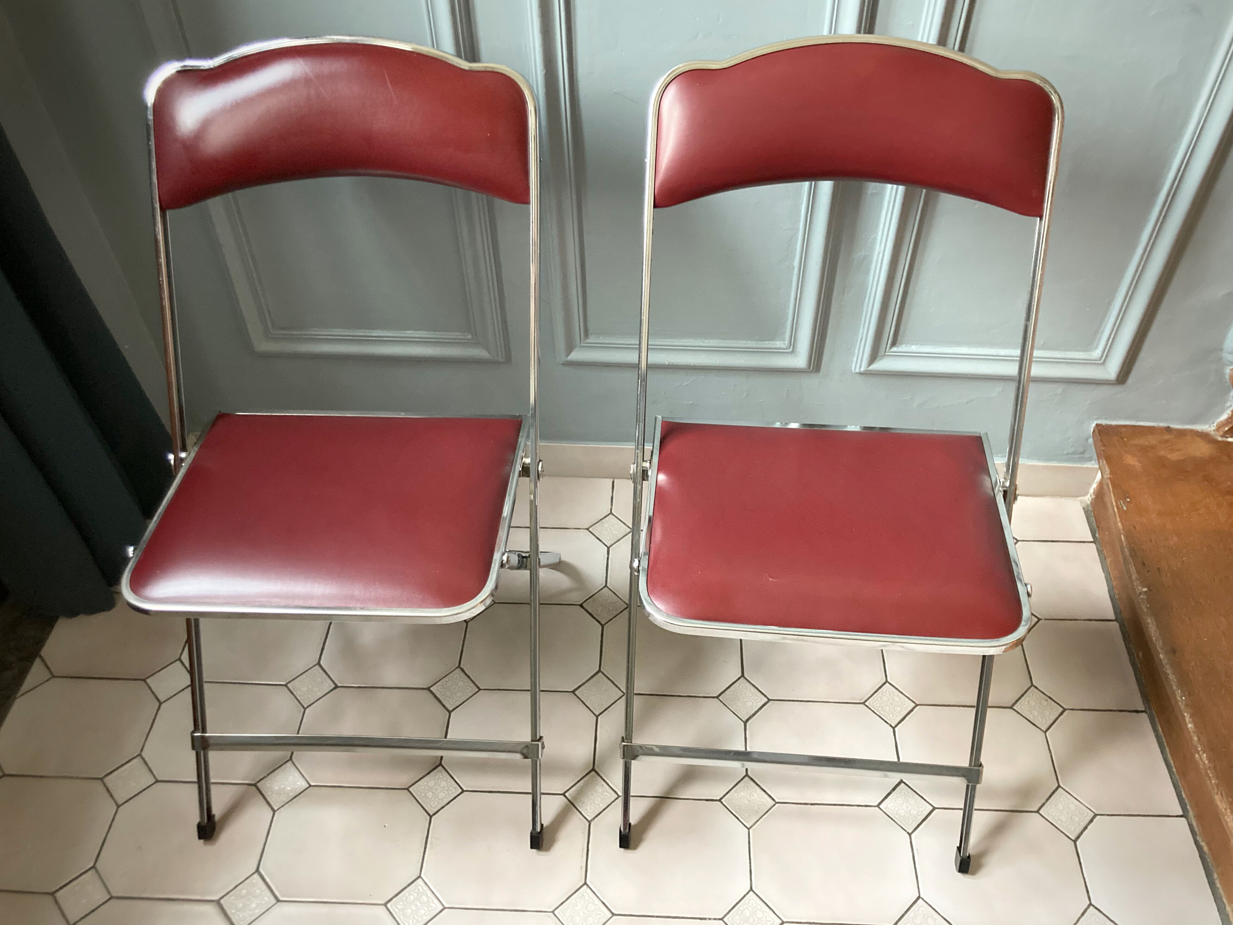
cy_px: 455
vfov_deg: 48.2
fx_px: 1033
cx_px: 626
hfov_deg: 61.7
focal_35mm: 29
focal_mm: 3.99
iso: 500
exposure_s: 1/25
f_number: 1.8
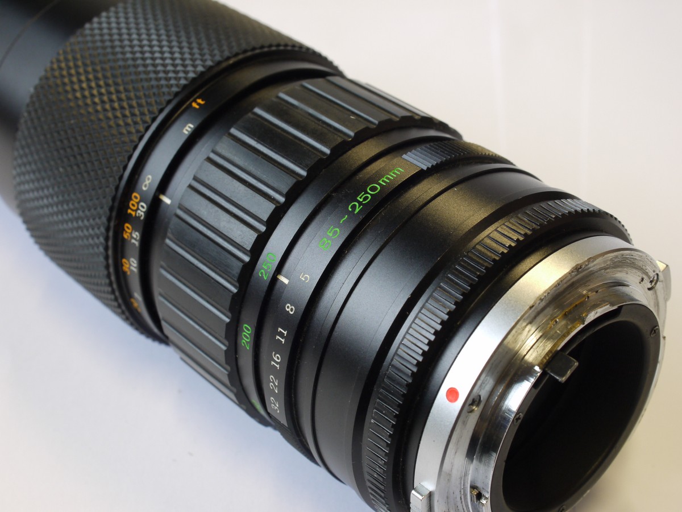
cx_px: 341
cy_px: 256
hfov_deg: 32.2
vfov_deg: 24.4
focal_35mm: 60
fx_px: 1182
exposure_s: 1/20
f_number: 9
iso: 400
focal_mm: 30
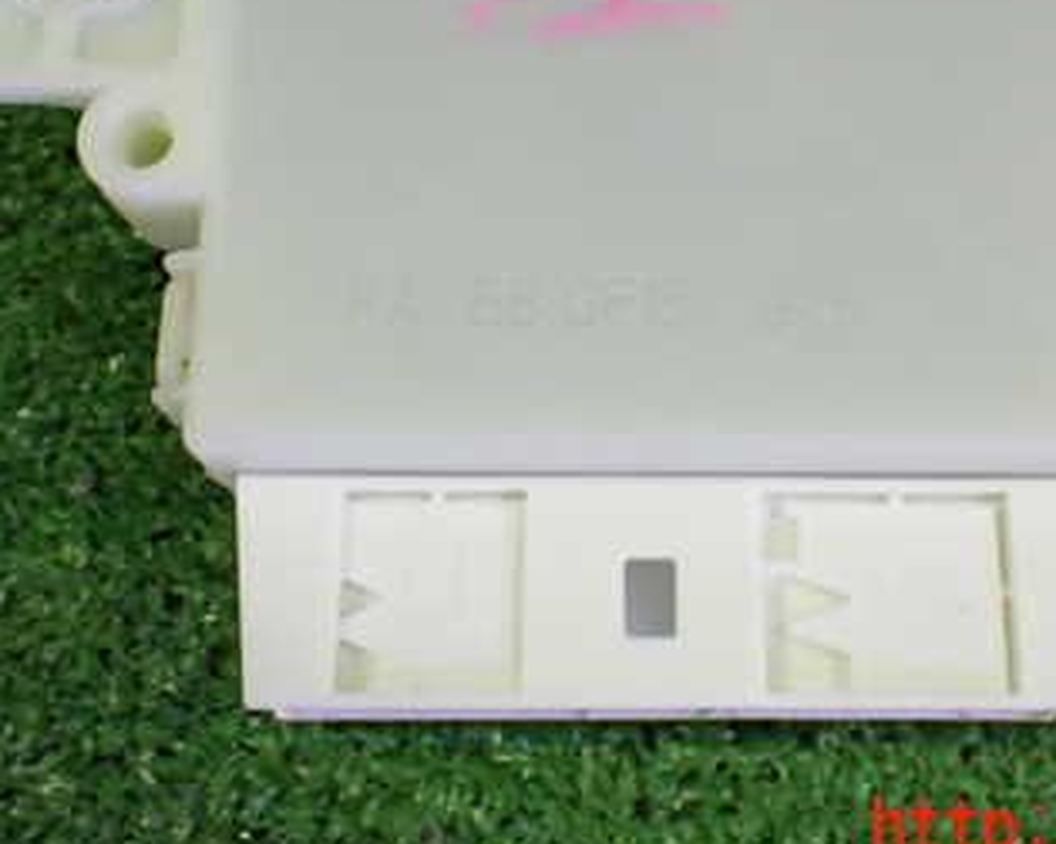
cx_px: 622
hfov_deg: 33.5
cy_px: 114
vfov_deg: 26.4
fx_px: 1750
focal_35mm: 56
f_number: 2.3
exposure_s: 1/80
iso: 800
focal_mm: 5.4
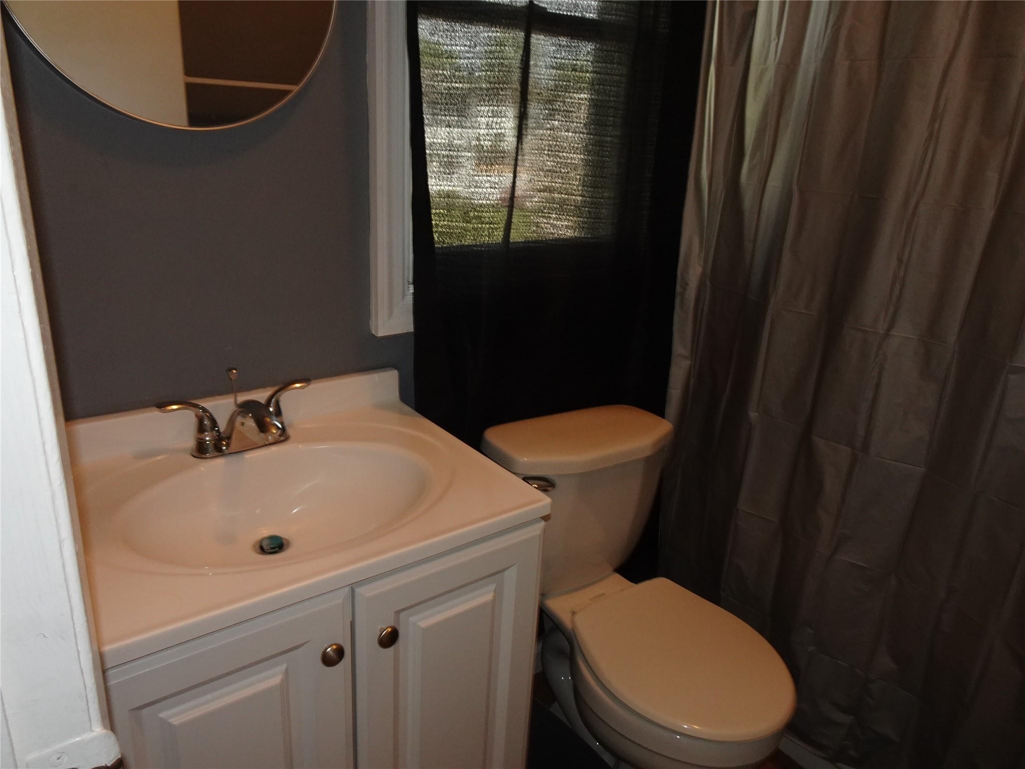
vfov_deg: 56.8
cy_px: 384
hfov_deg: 71.6
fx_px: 711
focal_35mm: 24
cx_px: 512
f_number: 3.5
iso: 250
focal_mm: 4.25
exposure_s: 1/30
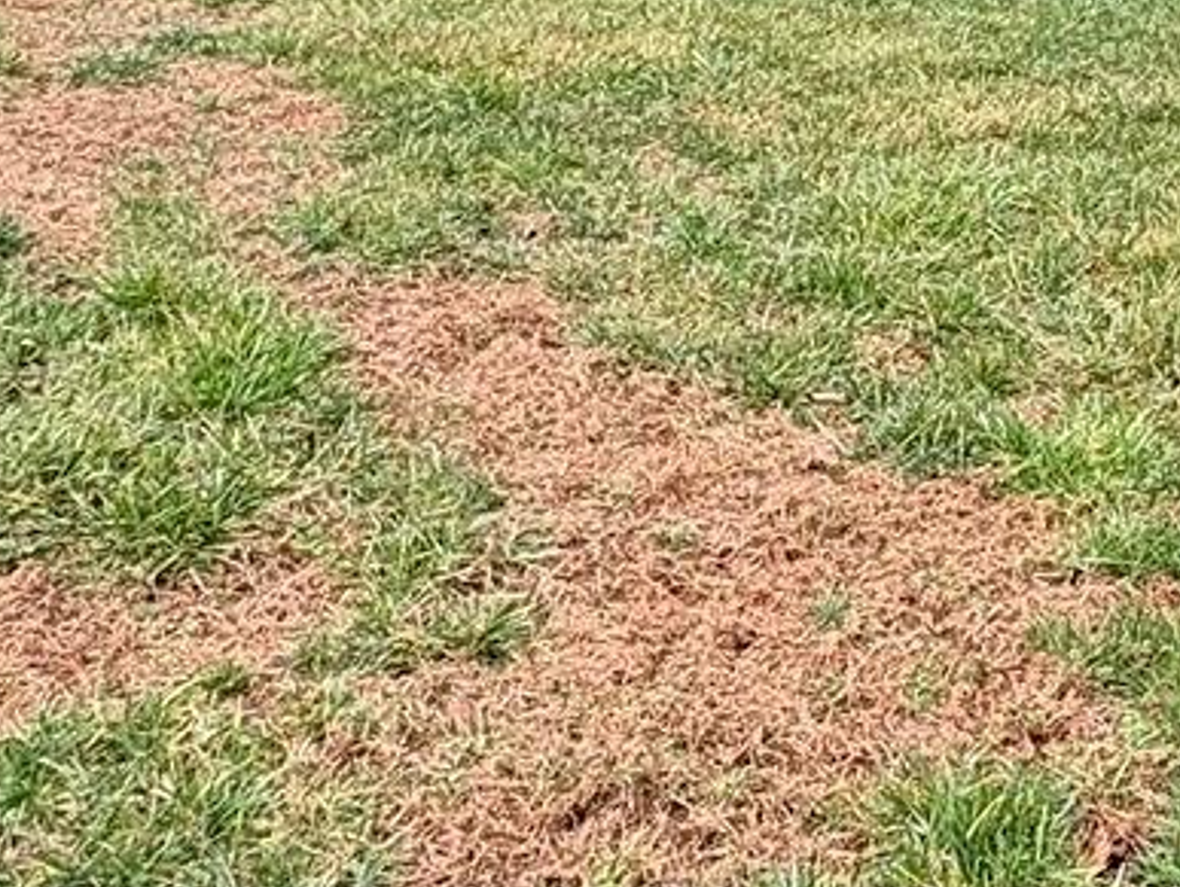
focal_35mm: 37
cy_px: -274
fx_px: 1262
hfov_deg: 46.1
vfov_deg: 30.4
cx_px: 1024
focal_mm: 2.22
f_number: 2.2
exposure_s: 1/167
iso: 40
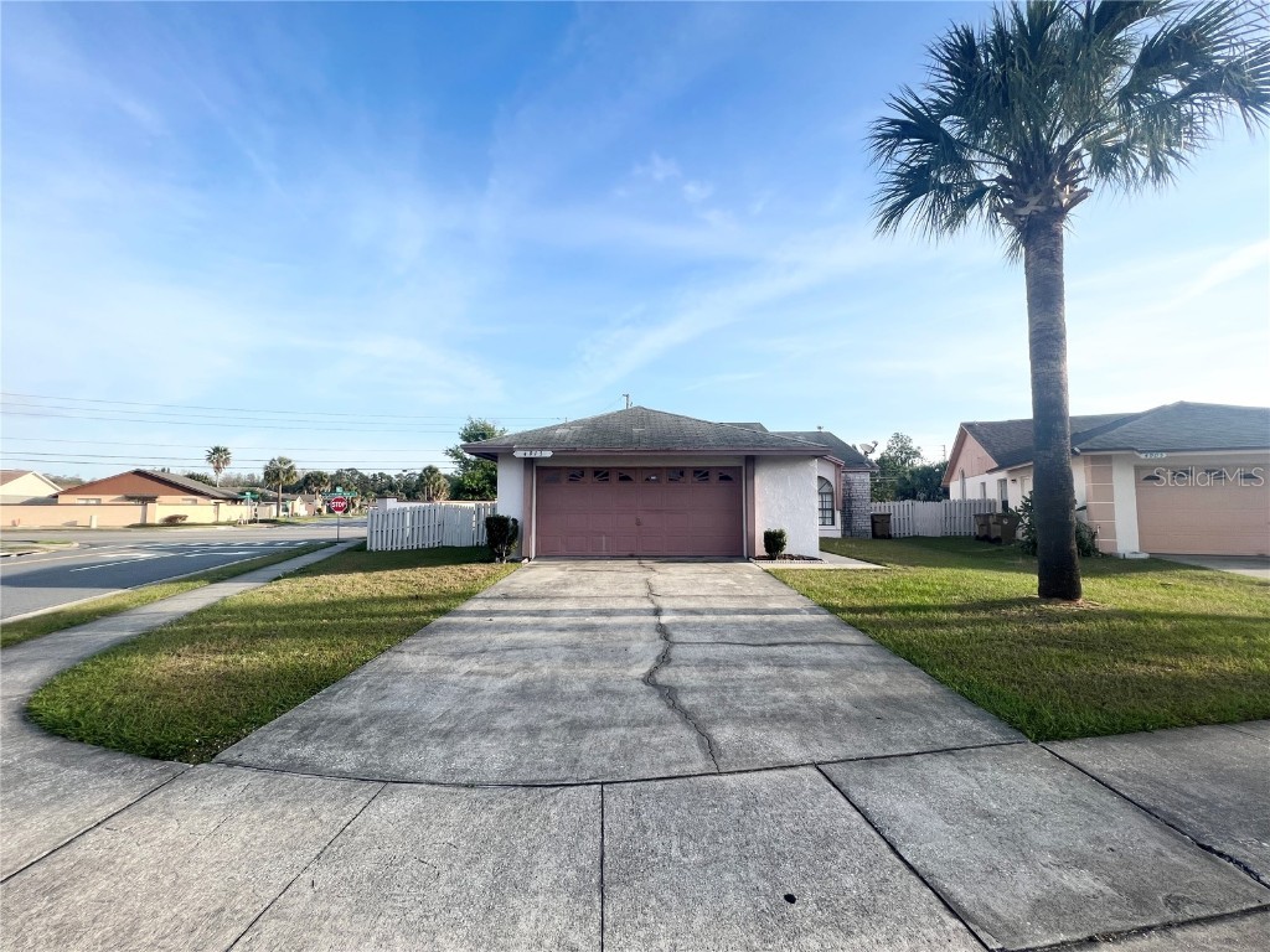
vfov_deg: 89.9
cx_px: 635
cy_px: 476
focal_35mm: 13
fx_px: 477
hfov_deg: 106.2
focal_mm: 1.57
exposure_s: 1/1143
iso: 32
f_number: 1.8
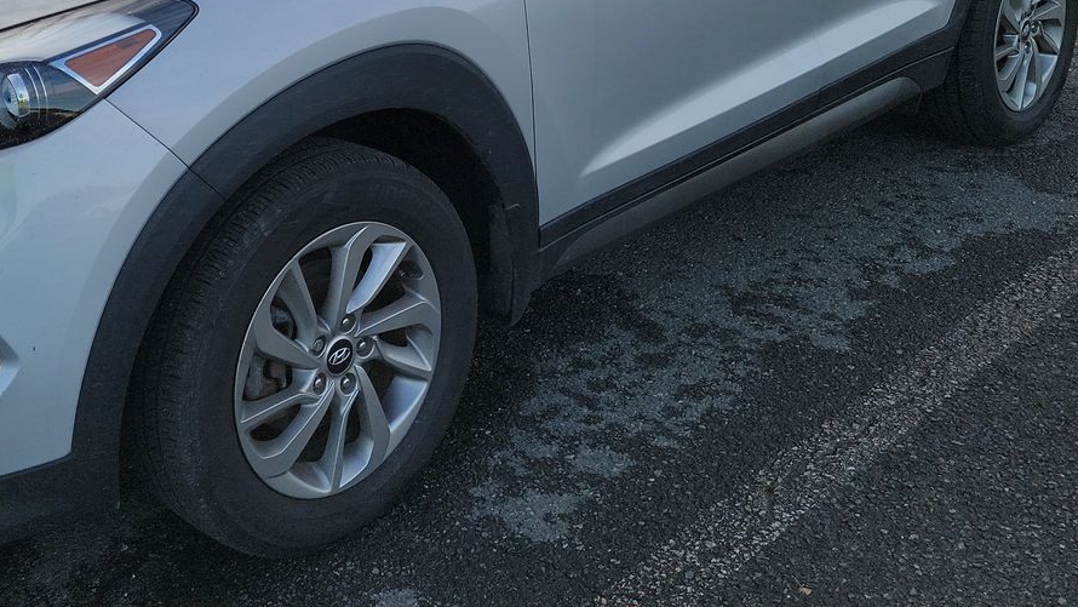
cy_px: 38
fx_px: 1344
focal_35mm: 47
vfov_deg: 24.6
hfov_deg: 42.9
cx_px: 326
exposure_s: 1/554
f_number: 1.8
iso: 50
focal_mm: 6.7
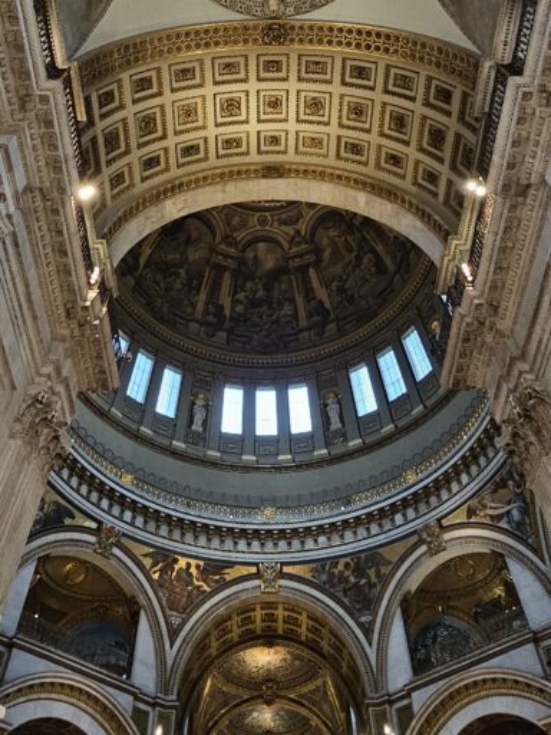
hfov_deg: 53.0
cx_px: 251
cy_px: 192
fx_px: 552
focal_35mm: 26
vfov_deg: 63.7
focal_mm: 2.2
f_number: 2.2
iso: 800
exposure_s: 1/25
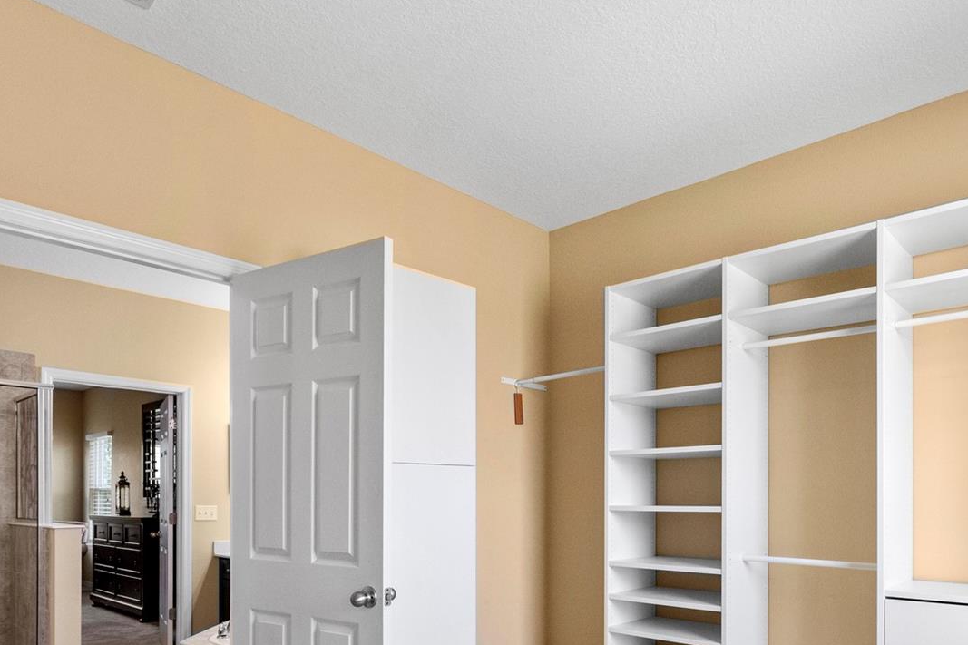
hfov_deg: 73.0
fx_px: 645
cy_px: 448
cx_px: 579
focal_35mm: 24
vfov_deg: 51.8
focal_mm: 16
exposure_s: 1/30
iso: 4000
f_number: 8
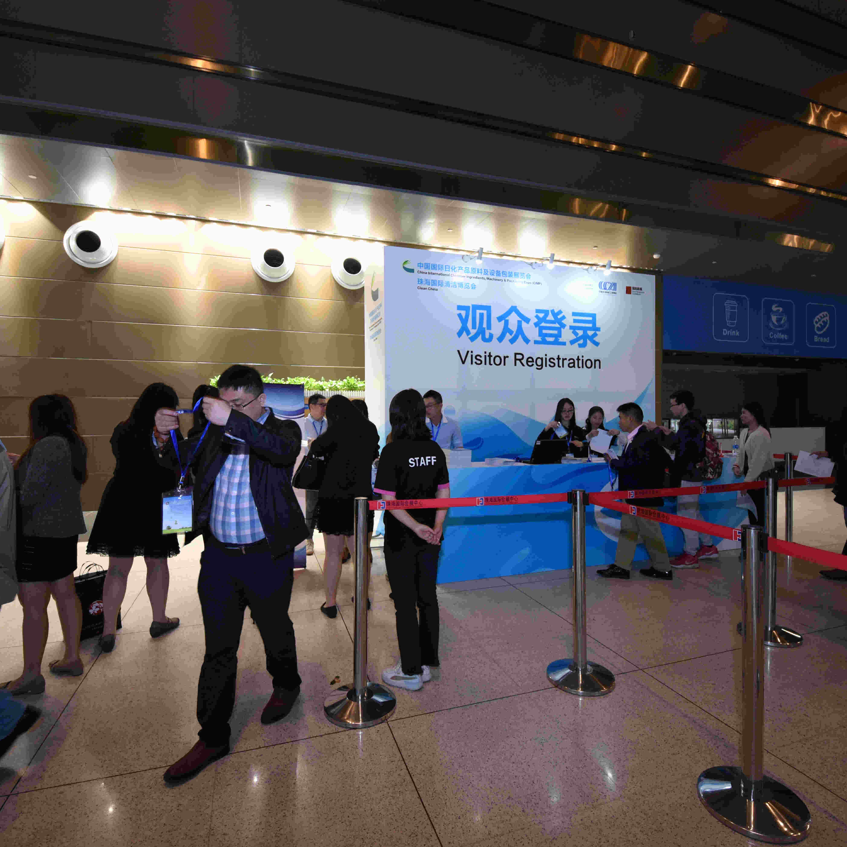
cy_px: 422
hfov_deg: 80.7
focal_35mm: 18
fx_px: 498
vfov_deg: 80.7
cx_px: 421
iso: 2500
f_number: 4.8
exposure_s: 1/80
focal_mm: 14
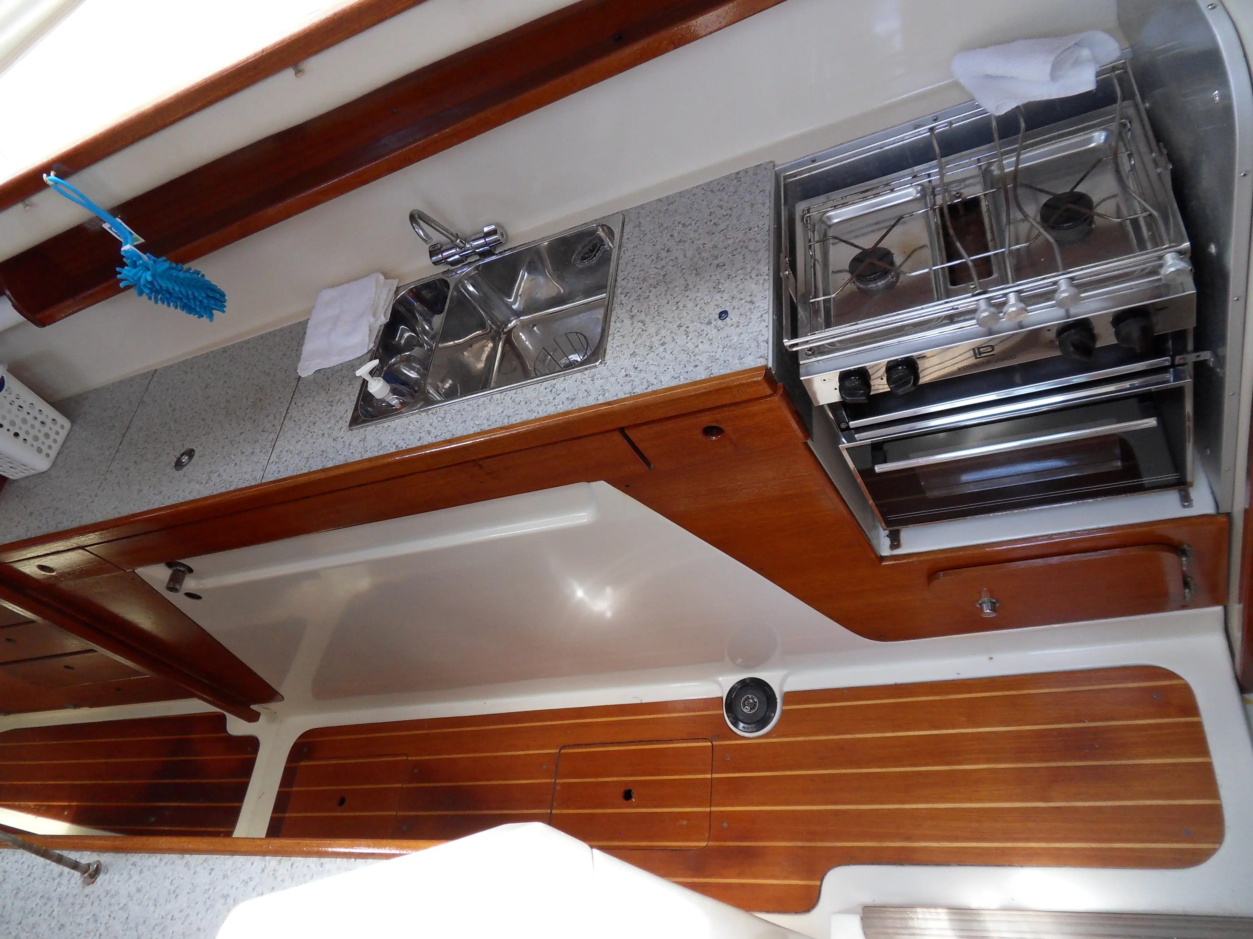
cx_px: 626
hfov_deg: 71.6
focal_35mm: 24
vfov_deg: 56.8
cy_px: 470
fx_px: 869
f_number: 3.3
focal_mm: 4.2
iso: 100
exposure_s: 1/60
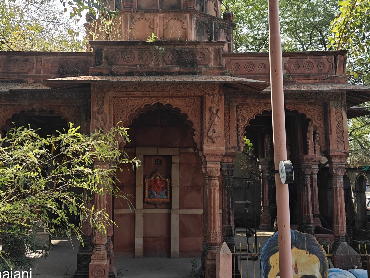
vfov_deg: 32.6
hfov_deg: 42.9
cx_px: 168
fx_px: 470
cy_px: 96
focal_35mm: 44
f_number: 1.8
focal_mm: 5.59
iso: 50
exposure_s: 1/907
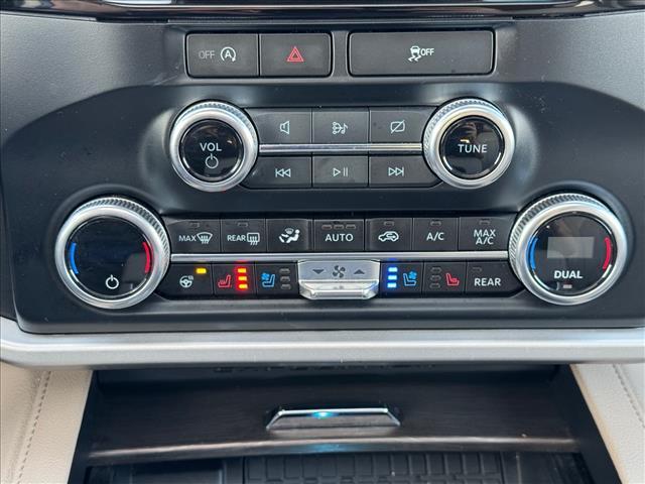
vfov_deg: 30.3
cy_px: 242
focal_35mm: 48
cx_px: 322
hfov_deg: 39.7
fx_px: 894
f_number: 1.78
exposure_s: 1/60
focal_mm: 6.76
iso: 250
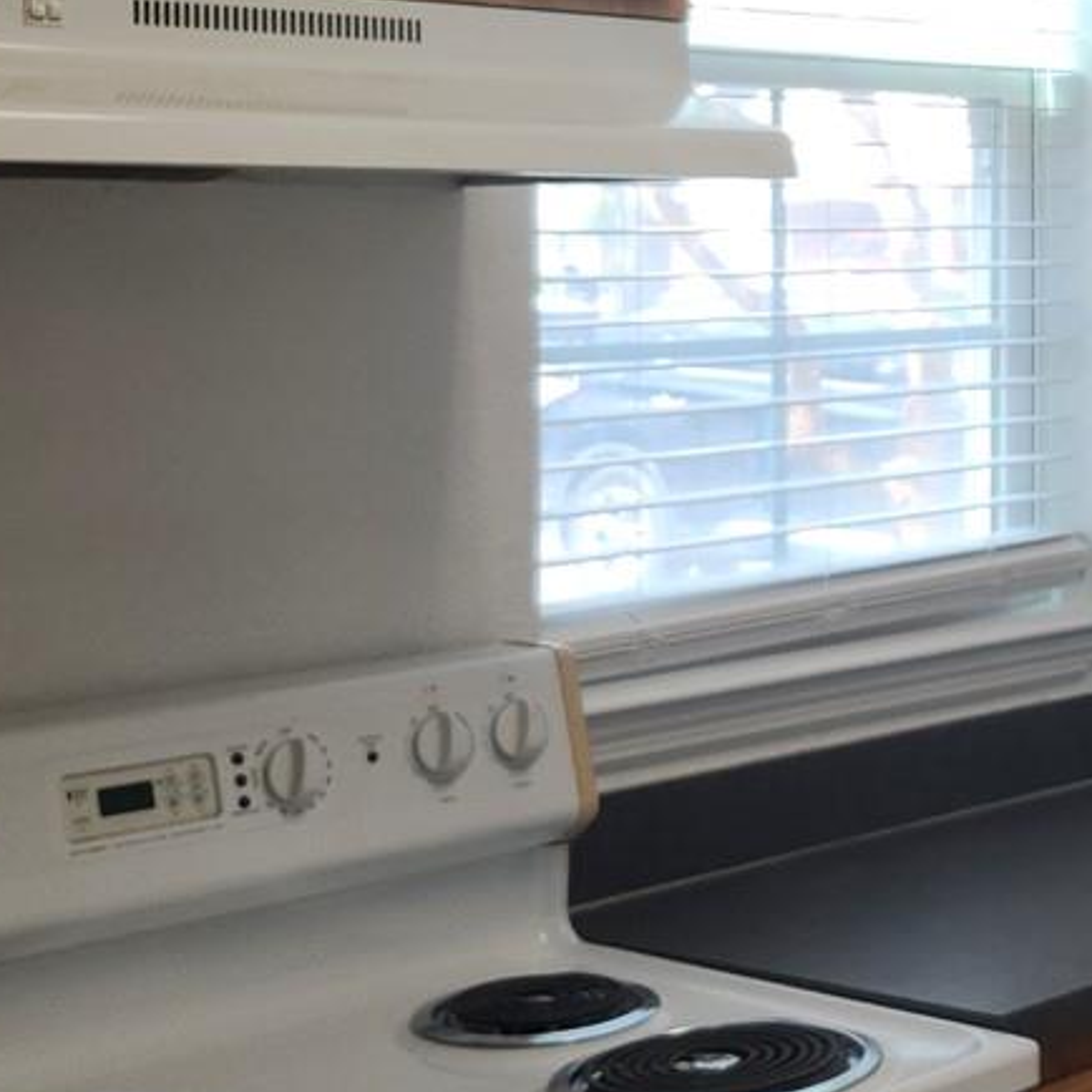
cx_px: 1615
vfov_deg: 22.7
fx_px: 2677
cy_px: 209
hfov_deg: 20.0
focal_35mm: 75
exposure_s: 1/60
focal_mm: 5.54
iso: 32
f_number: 1.8
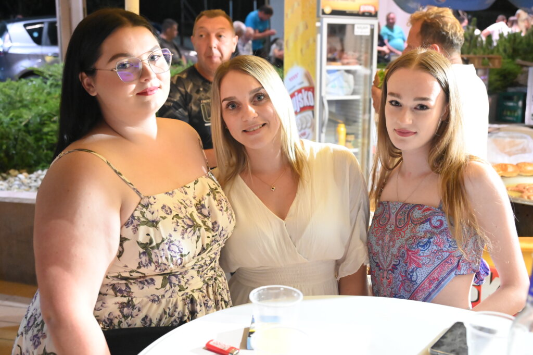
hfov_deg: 47.4
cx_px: 266
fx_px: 607
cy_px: 178
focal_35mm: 41
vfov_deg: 32.6
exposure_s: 1/40
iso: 14400
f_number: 5
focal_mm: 41
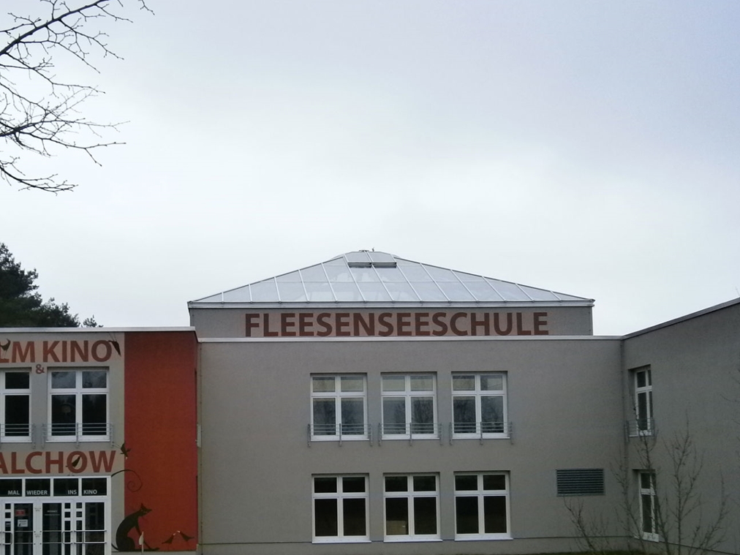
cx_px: 252
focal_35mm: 49
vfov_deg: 29.4
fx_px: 1047
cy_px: 384
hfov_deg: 38.5
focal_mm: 5.5
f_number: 2.9
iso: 80
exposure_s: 1/160
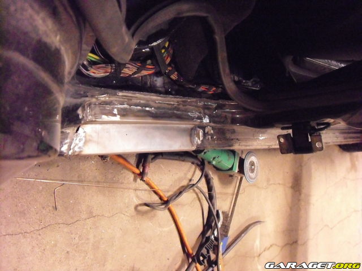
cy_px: 136
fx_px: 387
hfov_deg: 50.1
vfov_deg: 38.7
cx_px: 181
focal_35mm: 37
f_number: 2.7
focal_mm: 6.2
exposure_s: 1/15
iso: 1600
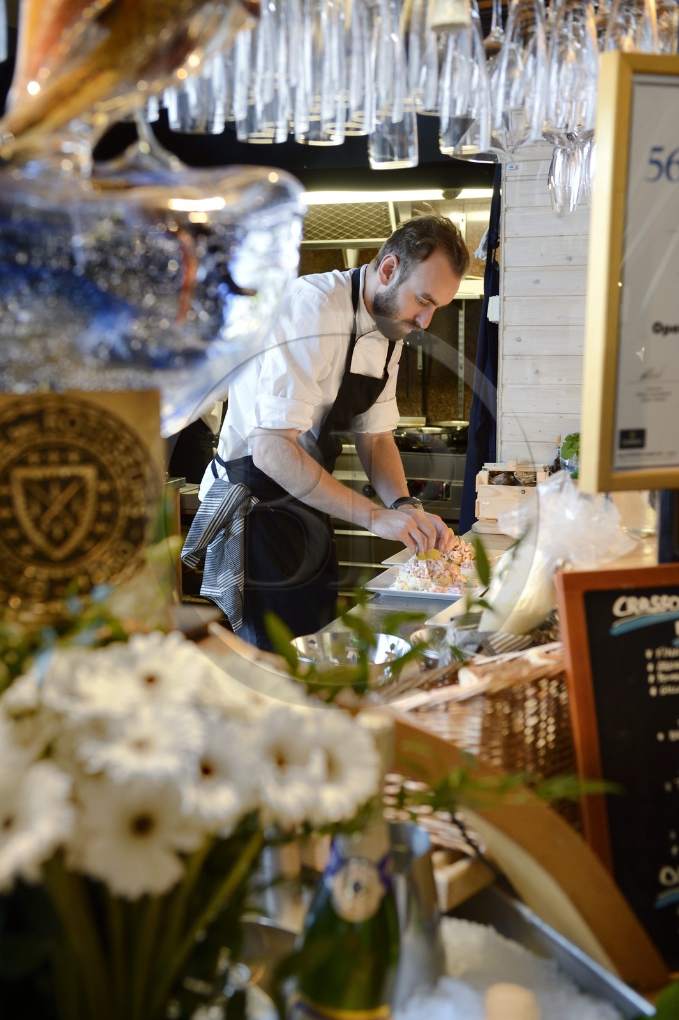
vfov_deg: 44.5
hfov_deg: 30.5
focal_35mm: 44
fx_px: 1247
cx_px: 340
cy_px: 510
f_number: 3.5
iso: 800
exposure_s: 1/80
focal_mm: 44
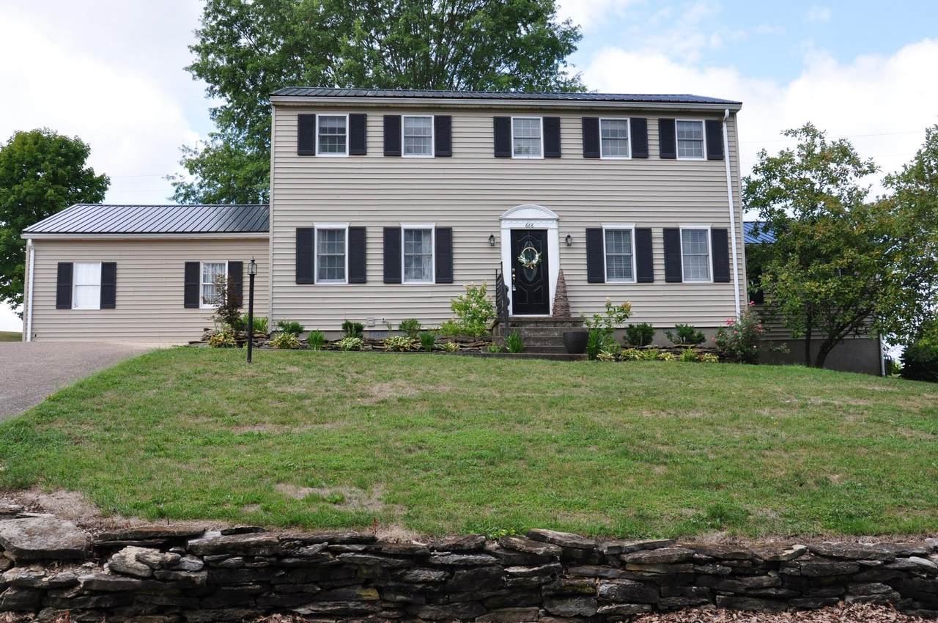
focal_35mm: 32
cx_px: 469
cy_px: 312
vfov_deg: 41.6
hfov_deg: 59.6
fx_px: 820
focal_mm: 21
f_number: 9
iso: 200
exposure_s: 1/160
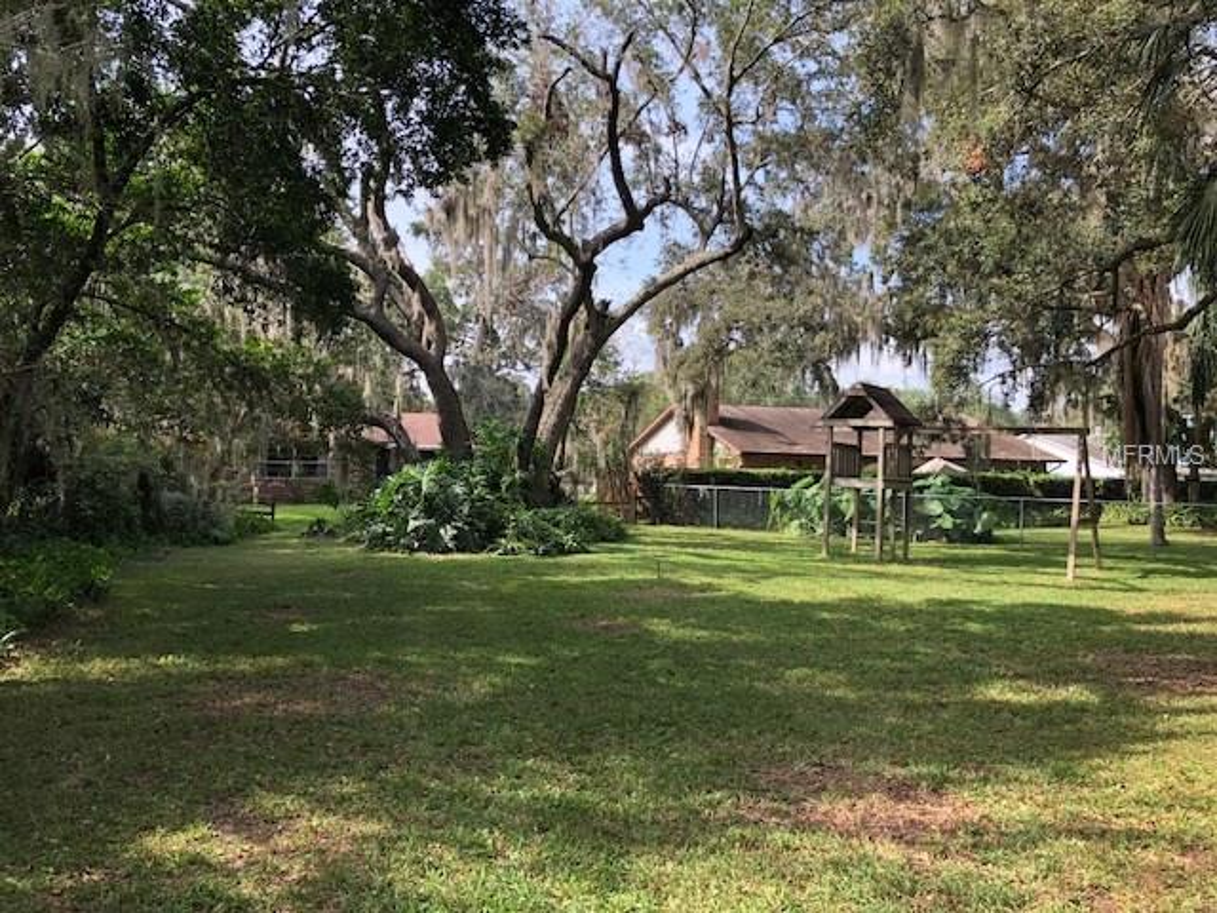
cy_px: 456
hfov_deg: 61.7
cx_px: 608
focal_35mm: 29
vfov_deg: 48.2
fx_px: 1020
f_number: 1.8
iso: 20
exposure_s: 1/366
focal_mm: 3.99
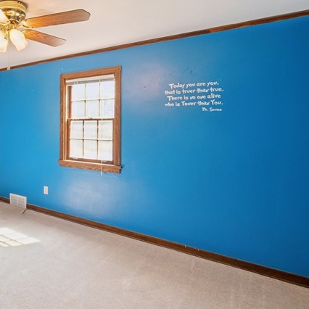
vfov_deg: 60.5
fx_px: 263
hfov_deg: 50.5
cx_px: 7
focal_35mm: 26
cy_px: 124
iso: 125
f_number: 11
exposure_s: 1/1.67
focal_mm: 12
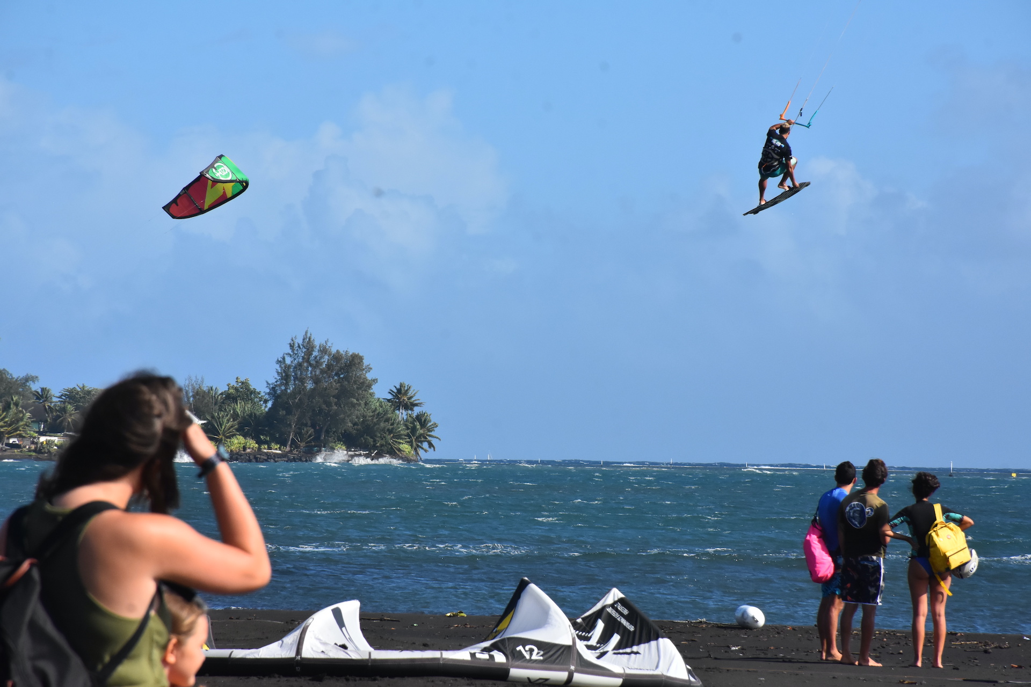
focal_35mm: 210
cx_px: 516
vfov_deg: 6.5
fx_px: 6014
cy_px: 344
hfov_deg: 9.8
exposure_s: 1/2000
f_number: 13
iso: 1250
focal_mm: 140
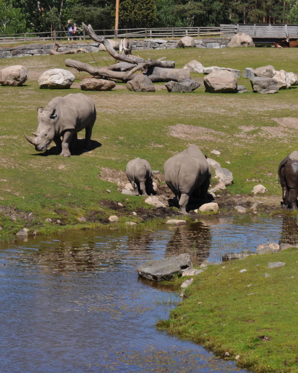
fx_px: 1642
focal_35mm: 149
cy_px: 187
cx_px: 271
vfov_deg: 12.9
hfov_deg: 10.3
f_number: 16
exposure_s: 1/200
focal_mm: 70
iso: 200
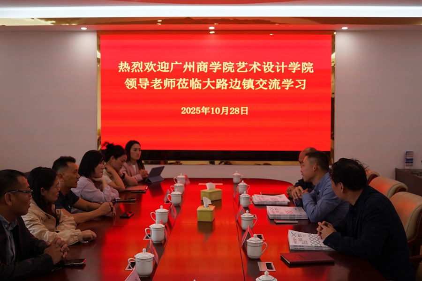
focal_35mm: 42
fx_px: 492
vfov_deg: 31.9
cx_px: 211
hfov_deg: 46.4
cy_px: 140
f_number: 3.5
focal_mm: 28
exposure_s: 1/250
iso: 640
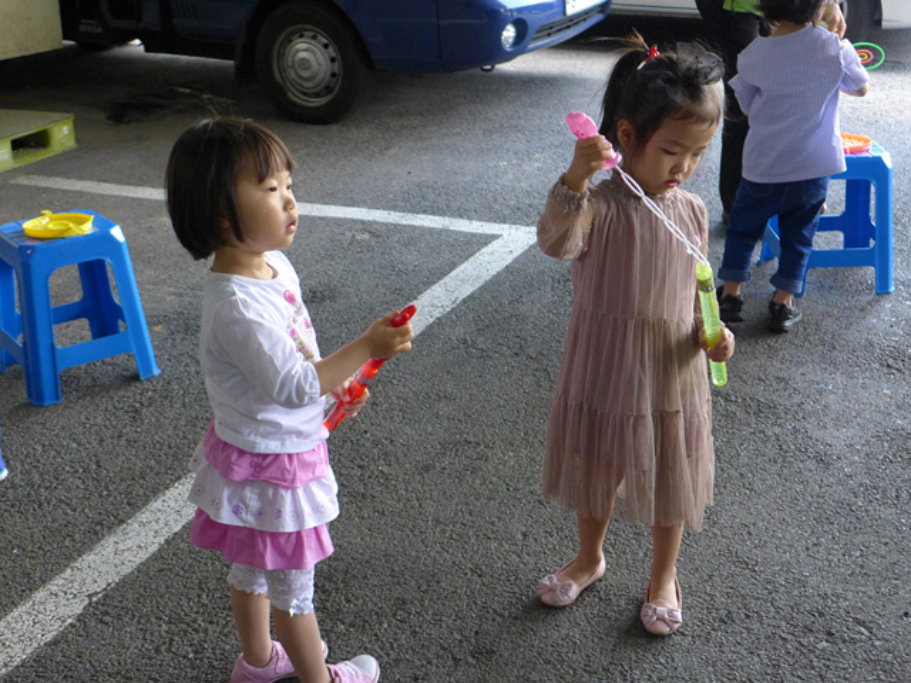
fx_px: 1316
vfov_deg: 29.1
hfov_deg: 38.2
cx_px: 456
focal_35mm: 50
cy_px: 342
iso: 500
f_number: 1.9
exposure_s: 1/320
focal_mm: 9.8
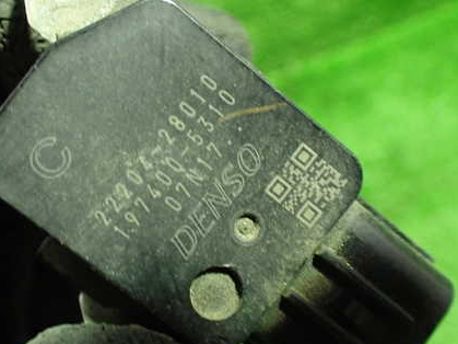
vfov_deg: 33.6
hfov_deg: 43.6
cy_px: 168
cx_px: 177
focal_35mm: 43
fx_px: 569
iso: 800
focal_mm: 5.4
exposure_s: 1/40
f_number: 2.3
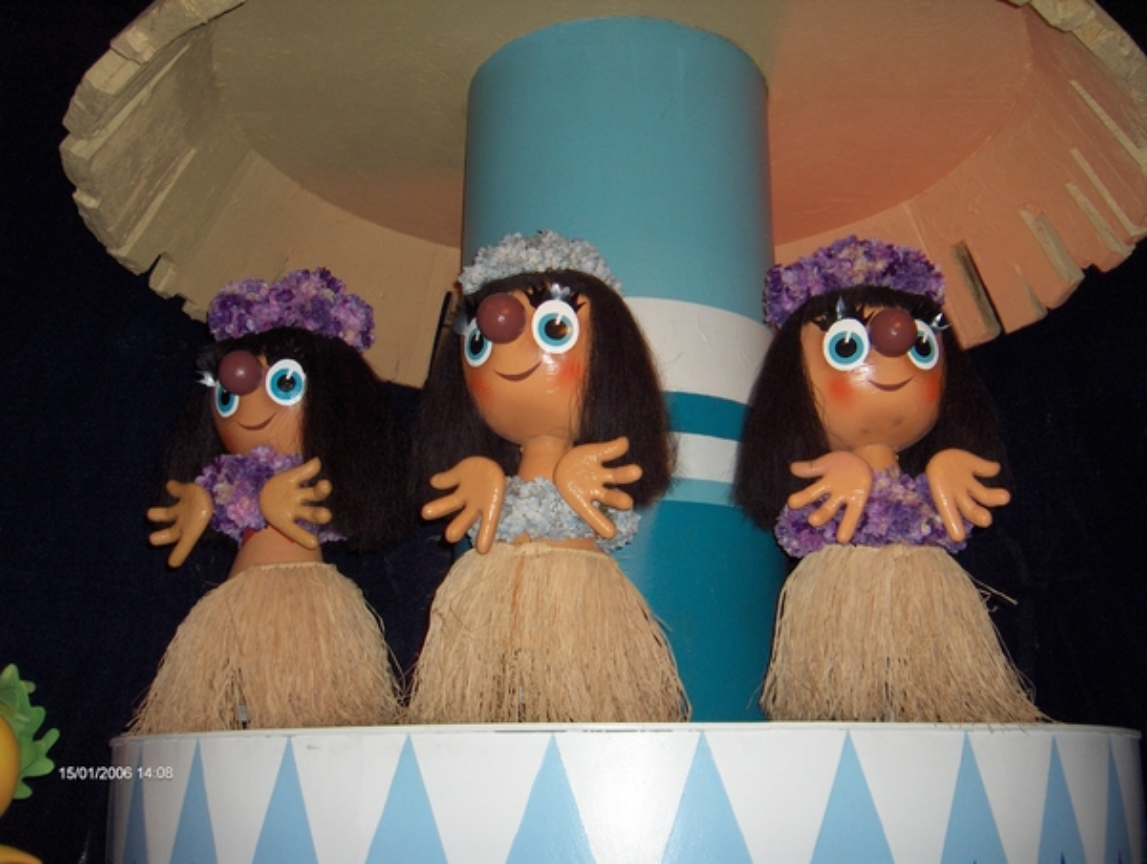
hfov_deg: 47.8
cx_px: 574
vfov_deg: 36.9
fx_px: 1294
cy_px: 432
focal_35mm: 39
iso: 100
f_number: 2.8
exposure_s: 1/60
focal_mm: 8
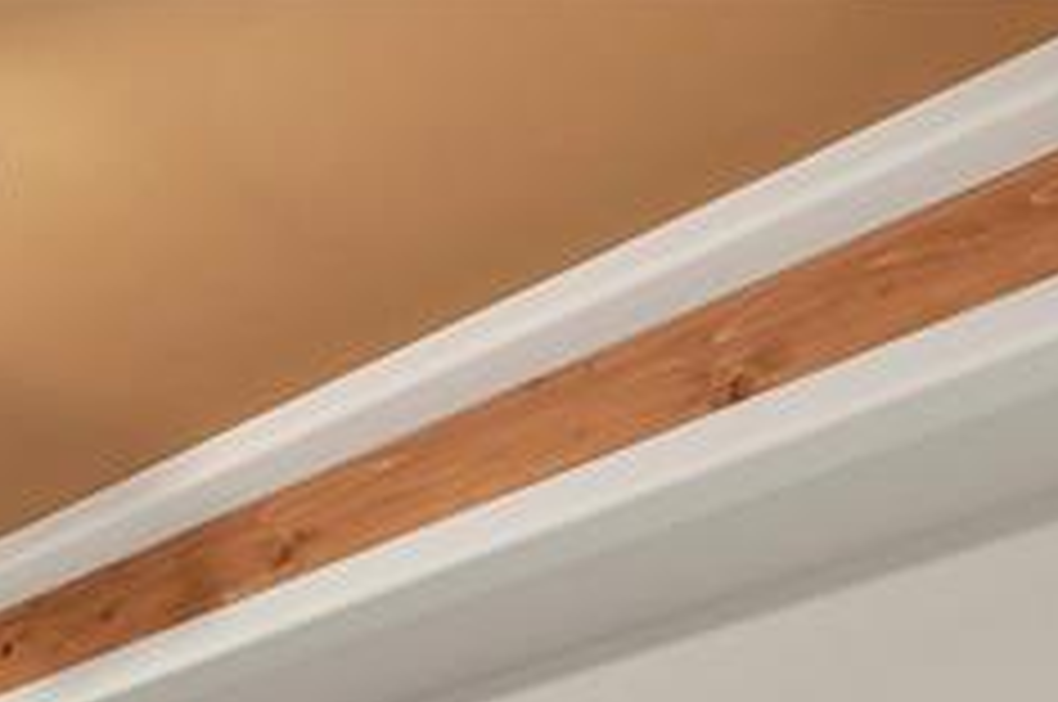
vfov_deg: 15.8
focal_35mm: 61
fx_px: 1790
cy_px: 1514
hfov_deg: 23.5
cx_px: -664
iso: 400
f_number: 8
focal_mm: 14
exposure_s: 1/10
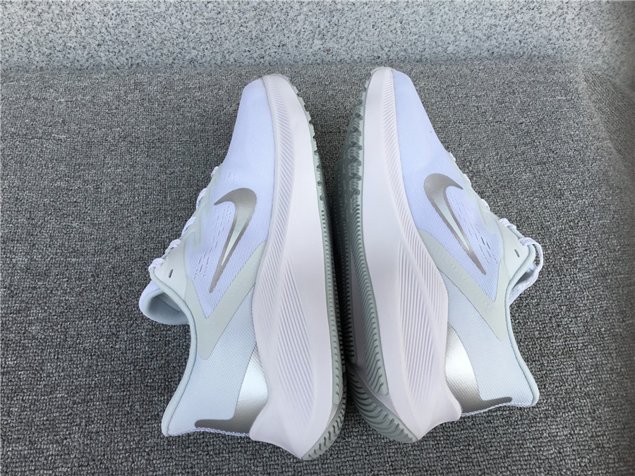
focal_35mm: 31
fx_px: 569
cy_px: 238
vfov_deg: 45.4
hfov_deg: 58.4
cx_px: 318
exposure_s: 1/543
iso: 25
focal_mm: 3.3
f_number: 2.4
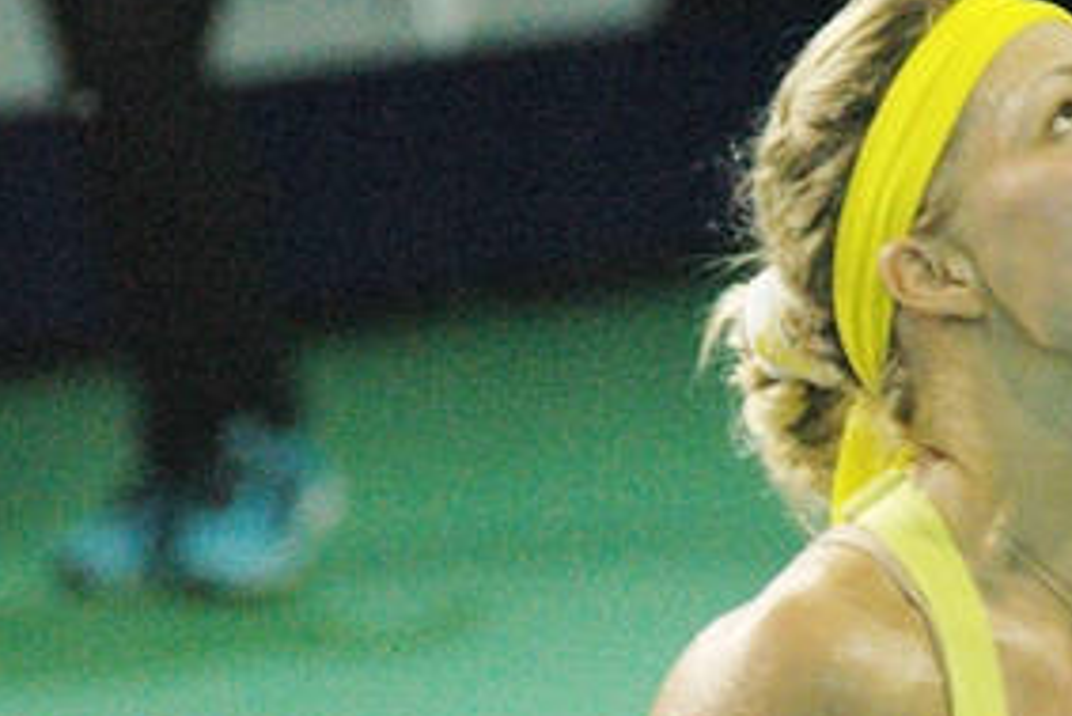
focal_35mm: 871
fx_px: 25949
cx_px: 970
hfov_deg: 2.4
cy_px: 583
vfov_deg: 1.6
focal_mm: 300
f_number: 5.6
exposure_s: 1/200
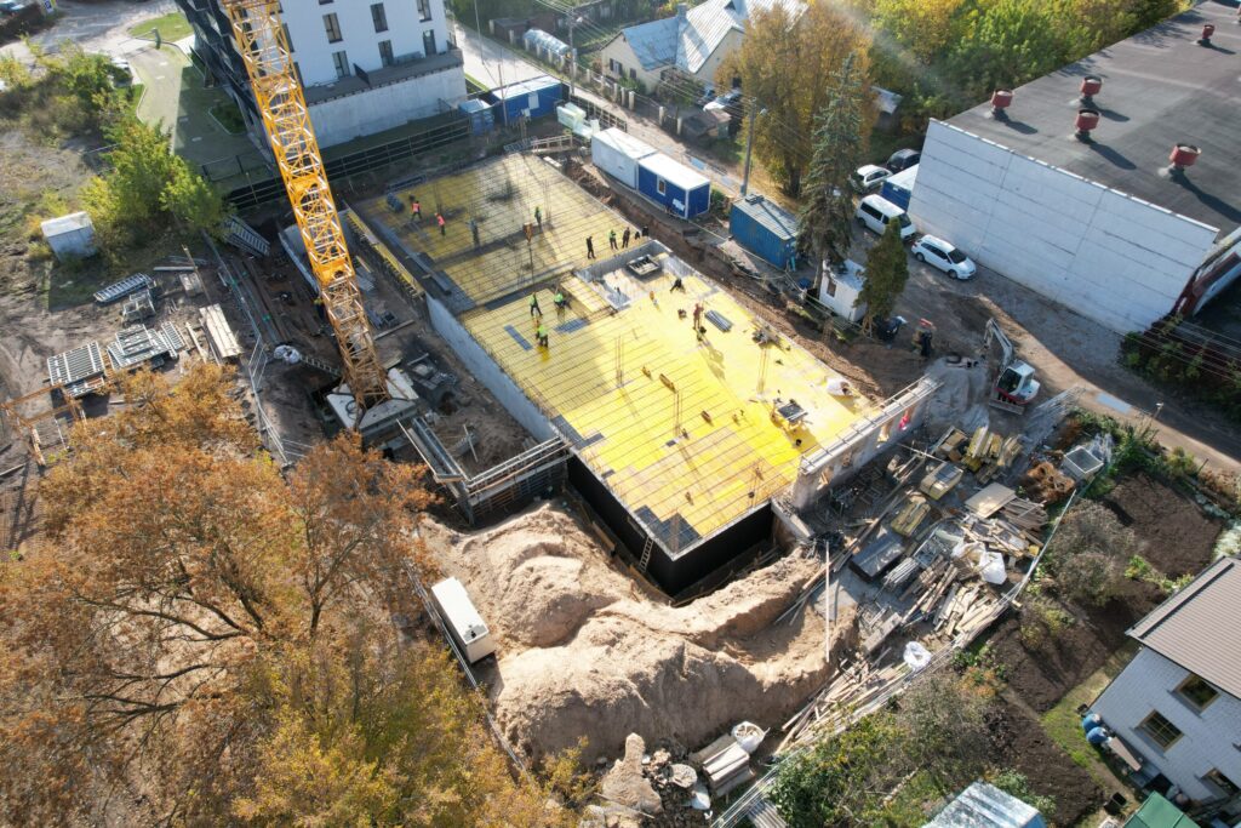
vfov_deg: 57.2
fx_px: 758
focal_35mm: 22
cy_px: 414
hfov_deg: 78.6
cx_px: 620
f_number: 2.8
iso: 200
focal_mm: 8.38
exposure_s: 1/800
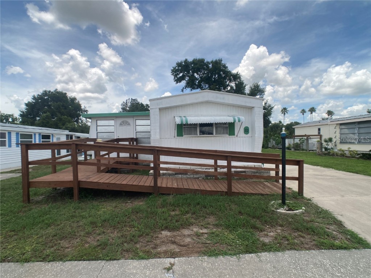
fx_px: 300
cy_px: 139
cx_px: 186
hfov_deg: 63.4
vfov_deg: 49.7
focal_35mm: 28
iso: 20
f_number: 1.8
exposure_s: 1/2088
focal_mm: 3.99
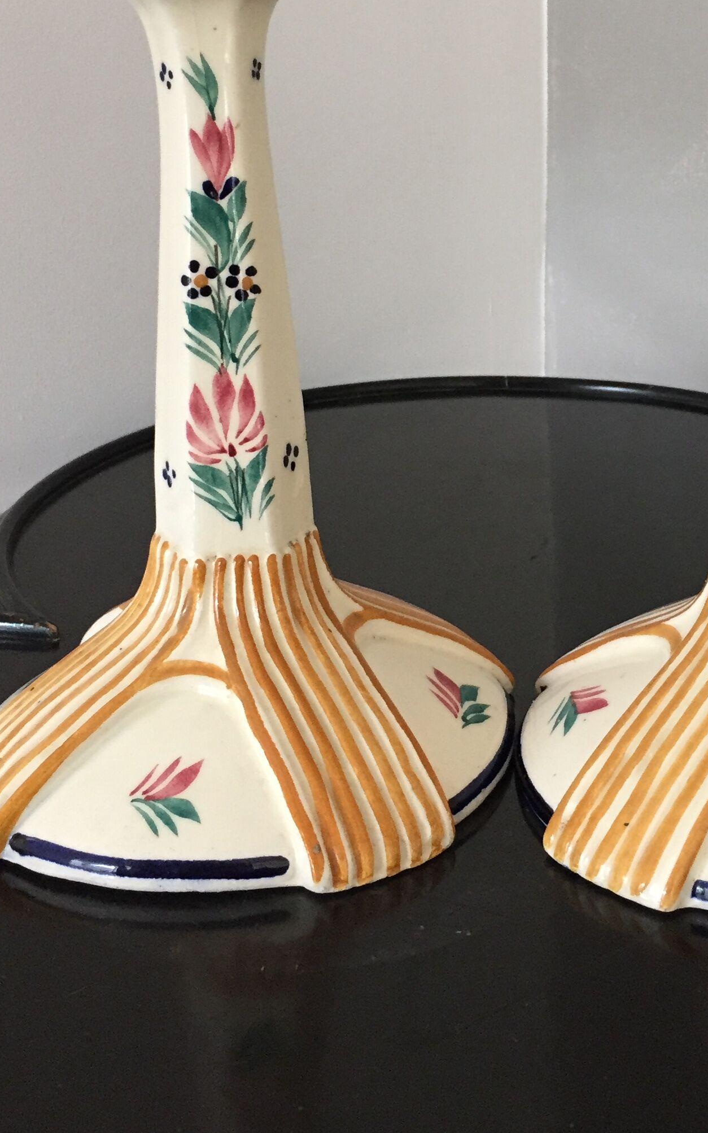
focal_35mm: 50
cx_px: 515
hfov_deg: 25.6
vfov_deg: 39.5
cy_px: 323
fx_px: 1544
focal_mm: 4.15
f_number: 2.2
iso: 200
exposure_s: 1/33
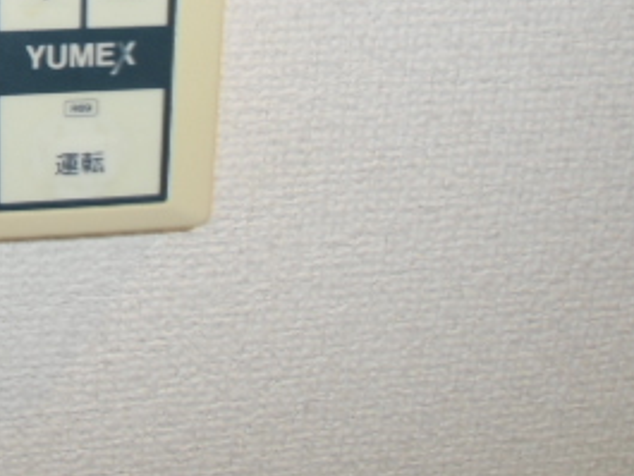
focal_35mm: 58
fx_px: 1063
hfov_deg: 30.5
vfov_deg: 24.8
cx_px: -19
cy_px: 81
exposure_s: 1/13
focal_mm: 4.24
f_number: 3
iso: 64
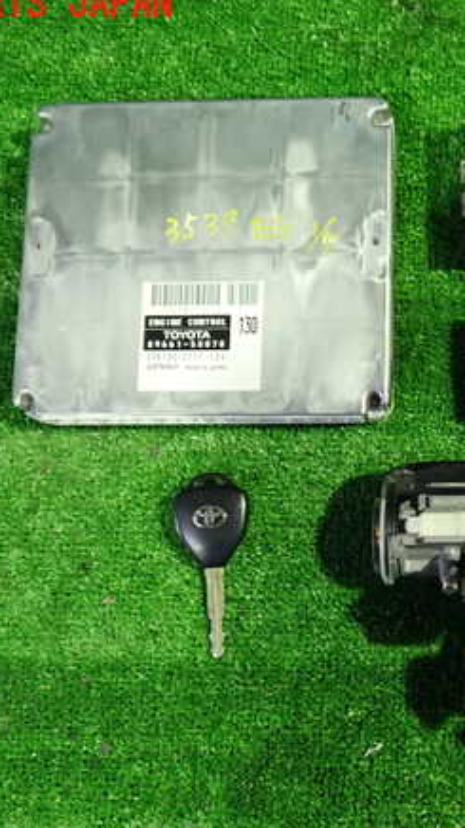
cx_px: 397
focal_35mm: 45
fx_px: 987
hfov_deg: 25.9
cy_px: 408
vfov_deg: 45.5
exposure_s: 1/30
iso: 640
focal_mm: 5.4
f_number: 2.3
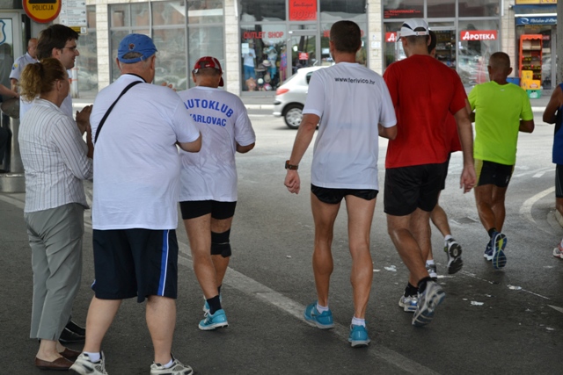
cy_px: 188
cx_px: 282
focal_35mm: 82
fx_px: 1290
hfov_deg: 24.6
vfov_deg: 16.6
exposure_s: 1/125
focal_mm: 55
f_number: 5.6
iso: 180
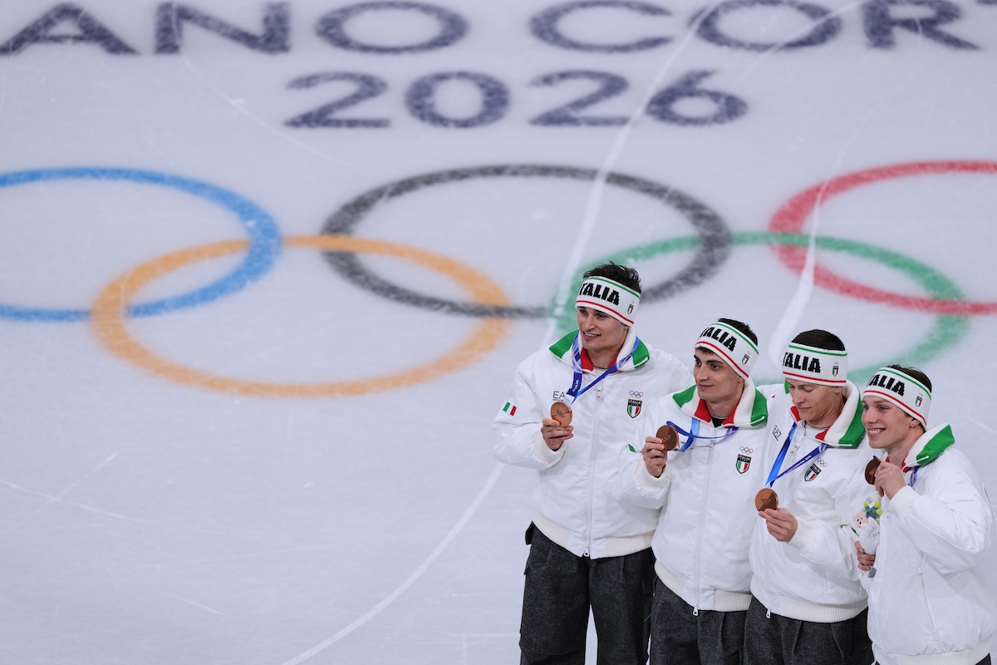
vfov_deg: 4.6
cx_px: 498
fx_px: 8308
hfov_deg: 6.9
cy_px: 332
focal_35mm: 300
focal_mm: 300
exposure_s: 1/1000
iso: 1000
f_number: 3.2
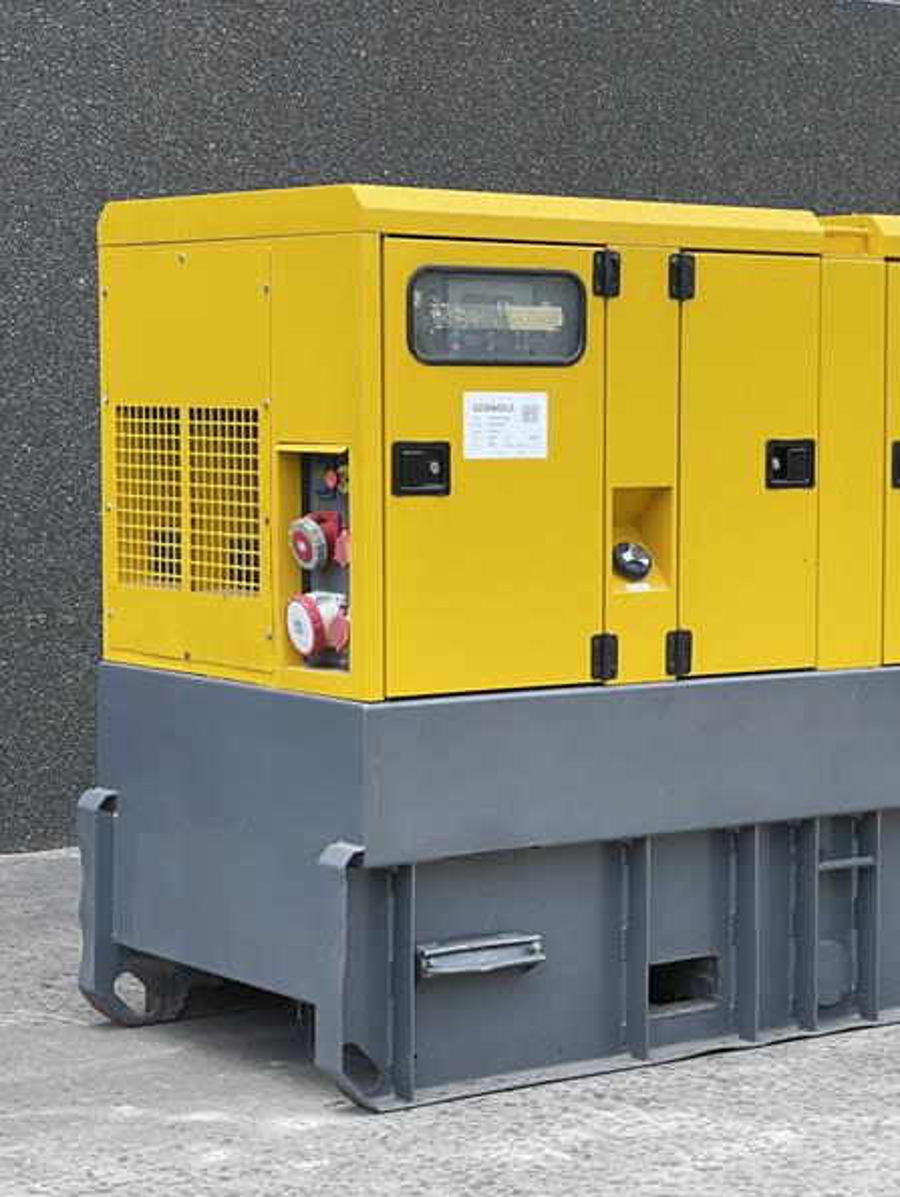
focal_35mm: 86
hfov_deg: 17.0
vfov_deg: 22.7
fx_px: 2978
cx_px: 739
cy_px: 600
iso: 20
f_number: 2.2
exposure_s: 1/236
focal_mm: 7.5
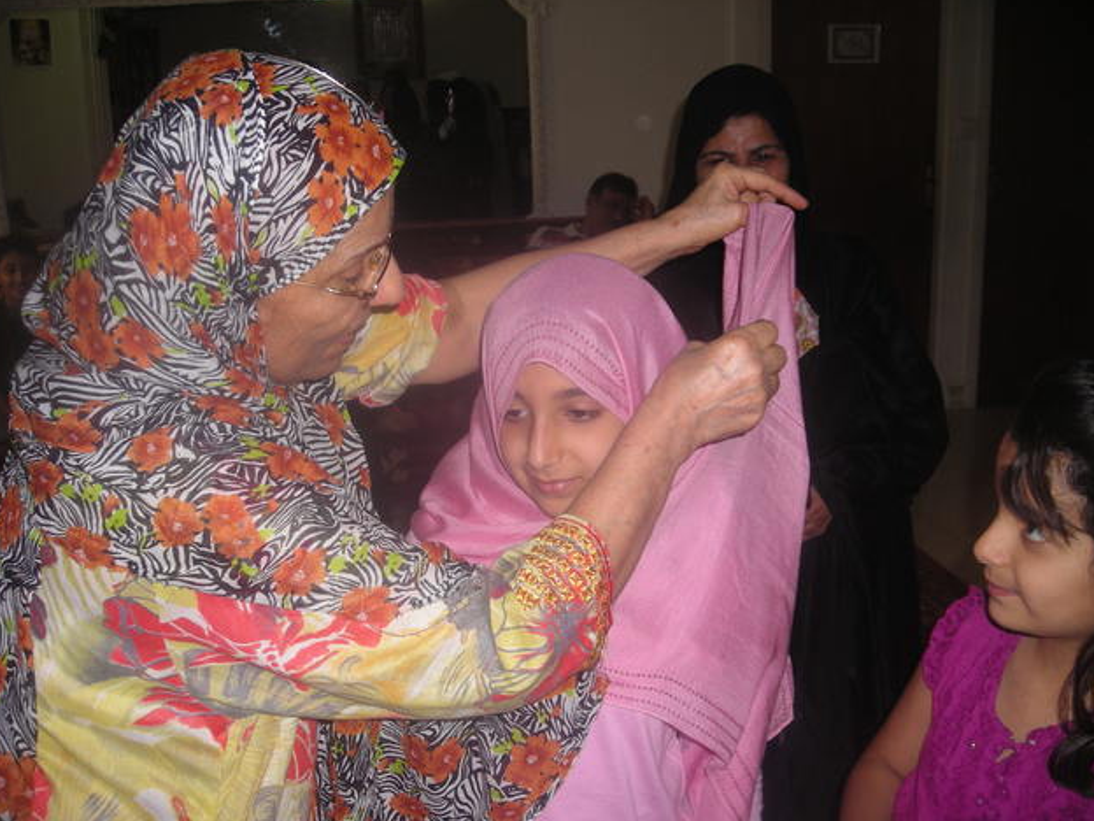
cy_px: 414
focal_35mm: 39
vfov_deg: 36.8
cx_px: 540
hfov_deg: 47.9
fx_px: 1233
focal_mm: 6.3
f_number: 3.2
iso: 50
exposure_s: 1/60
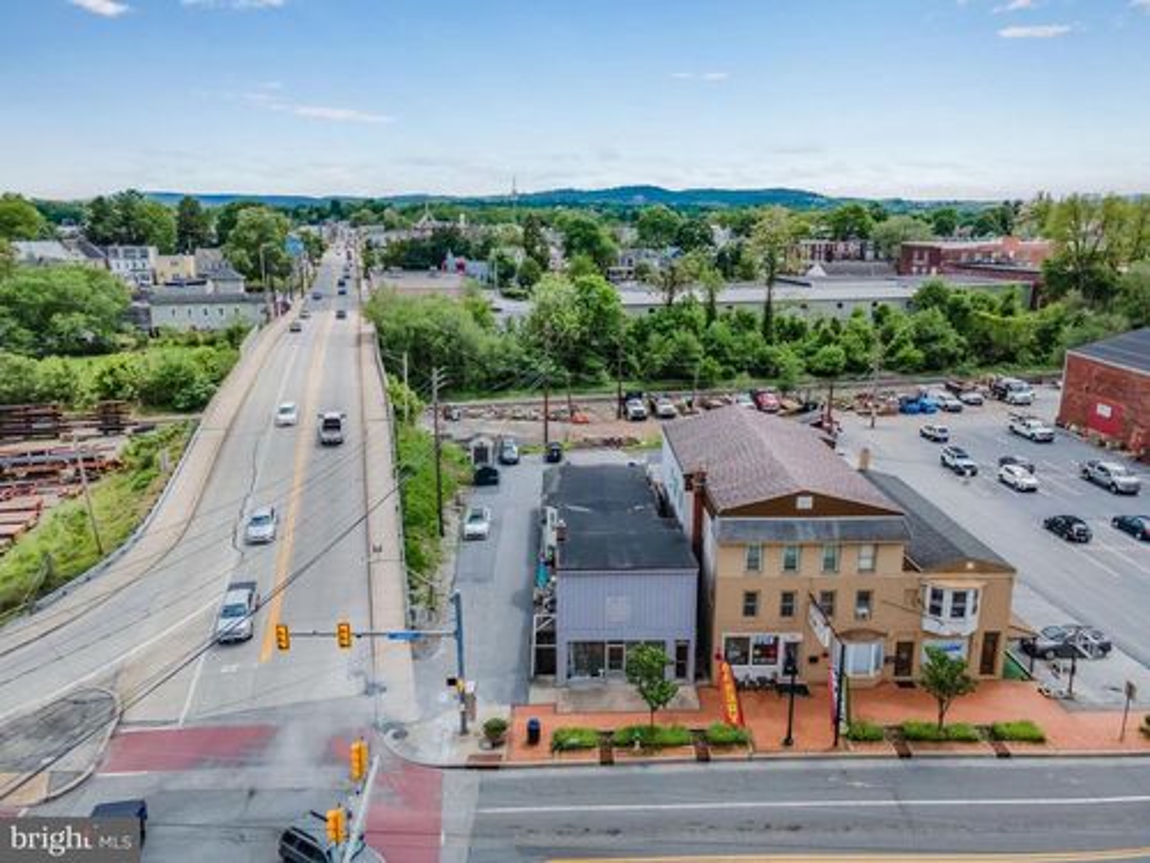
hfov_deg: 71.6
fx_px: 797
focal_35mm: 24
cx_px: 575
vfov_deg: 56.8
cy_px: 432
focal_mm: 4.5
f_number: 2.8
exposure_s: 1/500
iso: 100
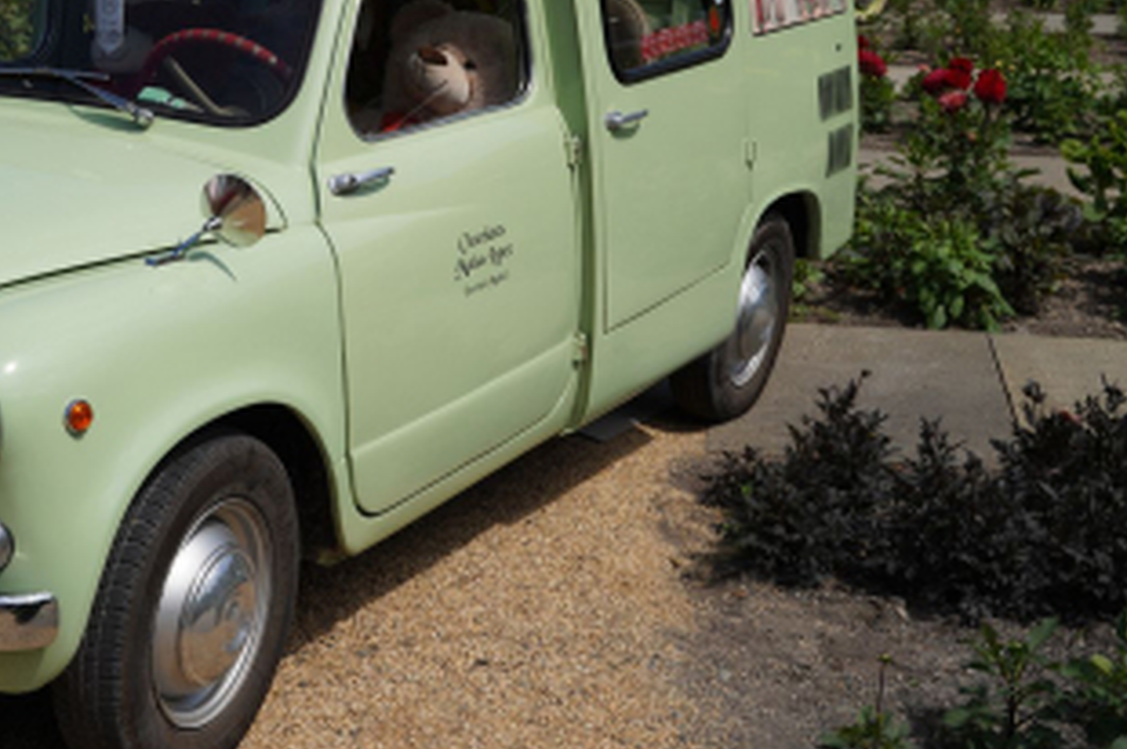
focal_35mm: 62
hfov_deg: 31.9
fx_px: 1939
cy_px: 105
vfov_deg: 21.5
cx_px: 305
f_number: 6.3
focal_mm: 32
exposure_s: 1/800
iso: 100
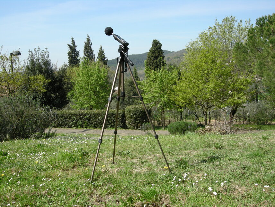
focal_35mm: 36
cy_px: 104
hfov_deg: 51.4
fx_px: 286
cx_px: 138
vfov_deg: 39.7
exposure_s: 1/197
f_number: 5.4
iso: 64
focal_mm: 7.5
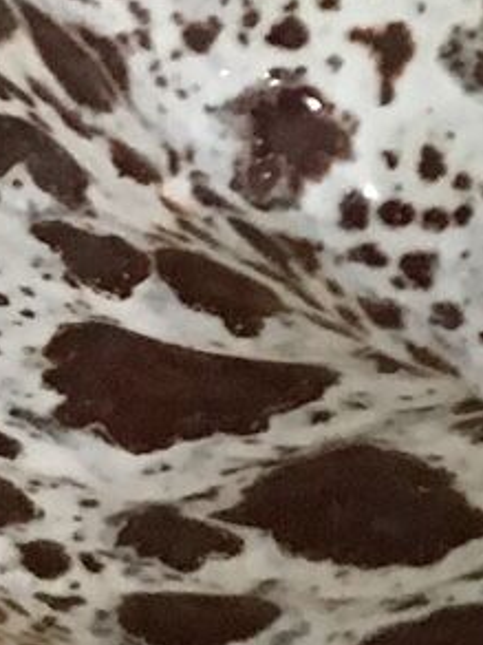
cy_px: -451
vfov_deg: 9.5
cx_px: 1109
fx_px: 3721
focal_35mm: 200
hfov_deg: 7.0
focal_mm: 4.15
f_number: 2.2
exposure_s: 1/17
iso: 250
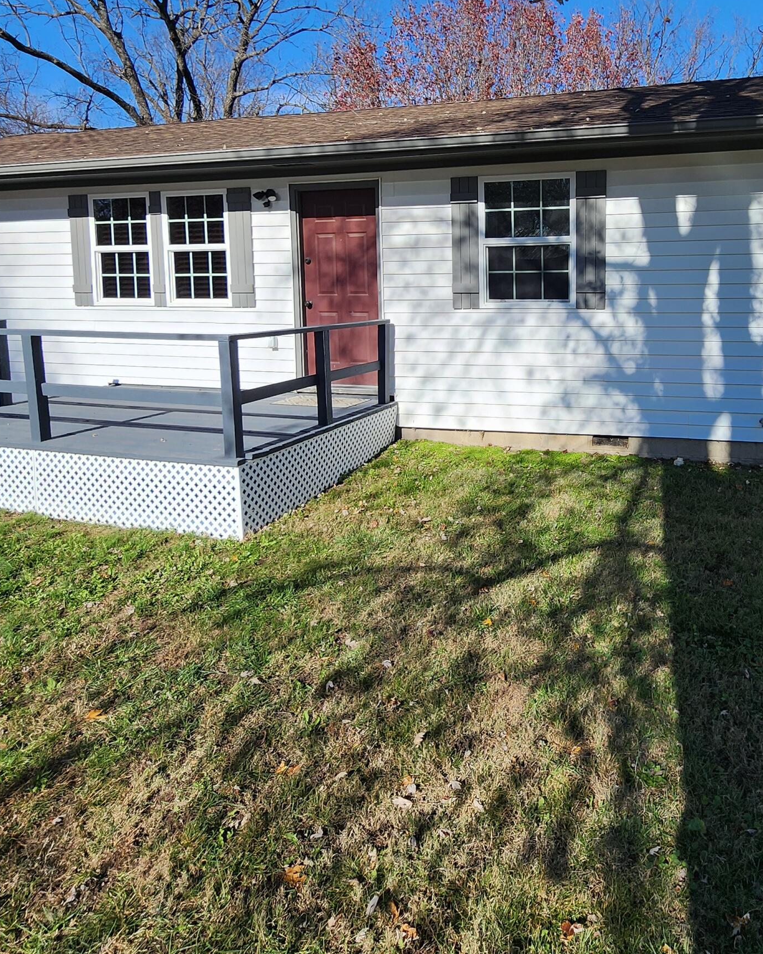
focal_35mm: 22
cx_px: 519
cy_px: 348
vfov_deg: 73.6
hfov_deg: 61.3
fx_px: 621
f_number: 2.2
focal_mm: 2.2
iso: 50
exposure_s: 1/2265
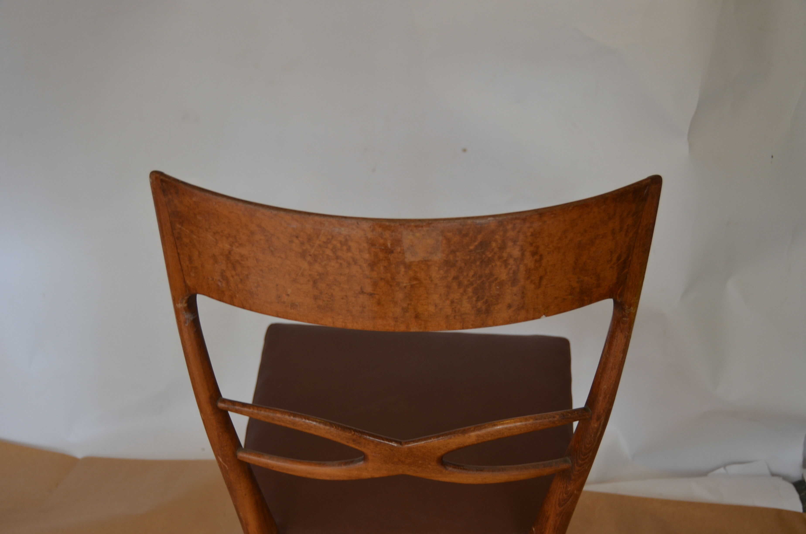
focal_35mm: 46
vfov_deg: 28.8
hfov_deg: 42.4
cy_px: 267
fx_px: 1039
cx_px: 403
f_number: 4
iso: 400
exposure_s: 1/30
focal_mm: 31
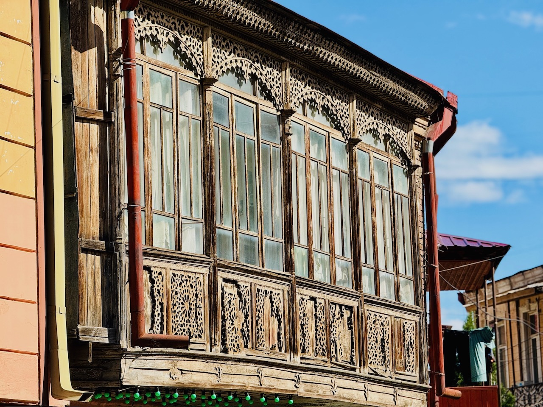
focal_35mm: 120
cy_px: 204
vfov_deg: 12.3
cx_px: 272
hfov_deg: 16.4
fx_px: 1882
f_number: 2.8
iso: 50
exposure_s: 1/1248
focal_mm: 15.66
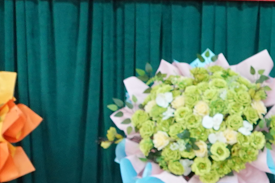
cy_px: 172
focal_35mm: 129
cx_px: 508
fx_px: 985
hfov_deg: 14.0
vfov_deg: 10.6
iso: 500
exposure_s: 1/30
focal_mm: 10.03
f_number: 2.8
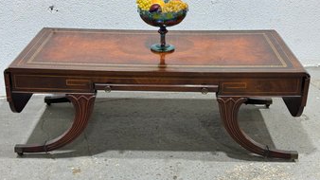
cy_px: 98
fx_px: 450
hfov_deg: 39.2
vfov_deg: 22.6
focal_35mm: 53
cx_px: 160
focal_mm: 6.86
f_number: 1.78
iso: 64
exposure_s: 1/60
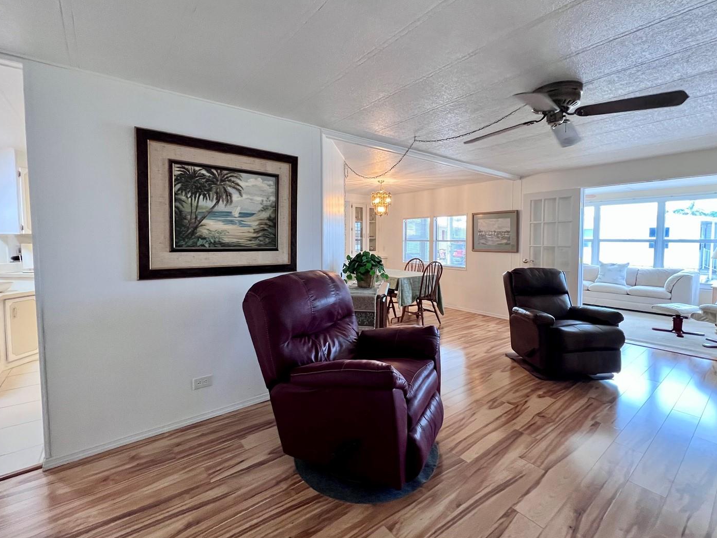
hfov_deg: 98.2
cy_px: 257
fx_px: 311
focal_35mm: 15
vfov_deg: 81.7
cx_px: 367
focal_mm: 1.57
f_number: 1.8
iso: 250
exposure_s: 1/120
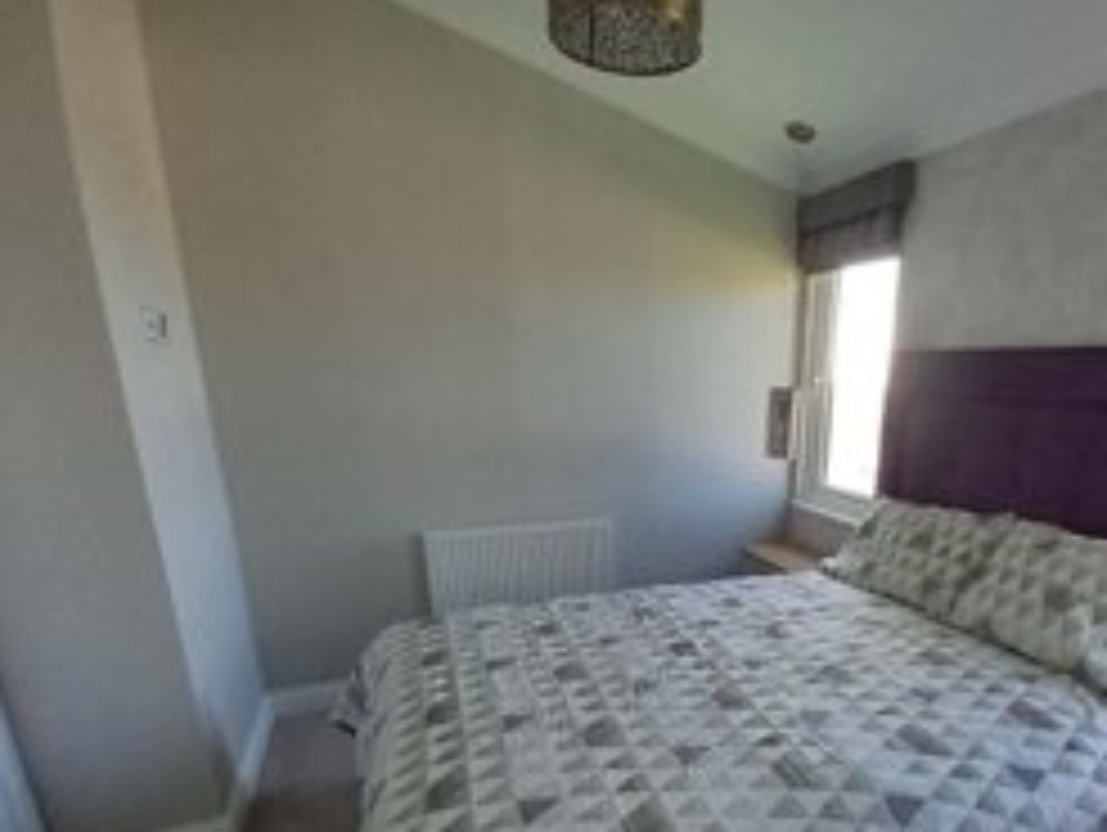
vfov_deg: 65.9
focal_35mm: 19
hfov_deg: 82.0
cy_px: 589
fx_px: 608
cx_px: 729
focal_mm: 1.13
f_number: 2.2
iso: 125
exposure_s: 1/50
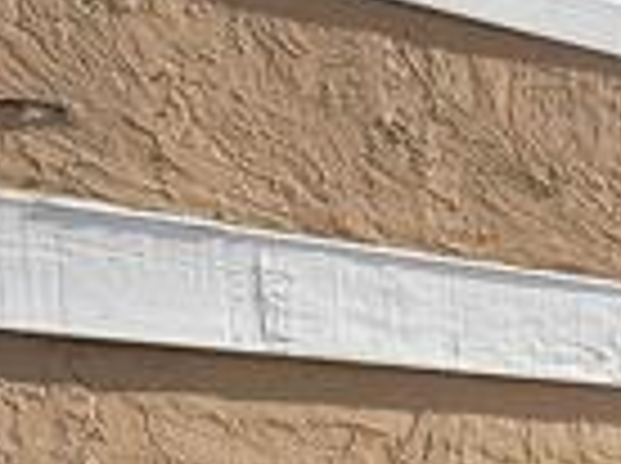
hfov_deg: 24.8
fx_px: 1164
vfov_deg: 19.5
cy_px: 703
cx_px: 864
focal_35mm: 65
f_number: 2.2
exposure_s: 1/1050
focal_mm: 2.22
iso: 50
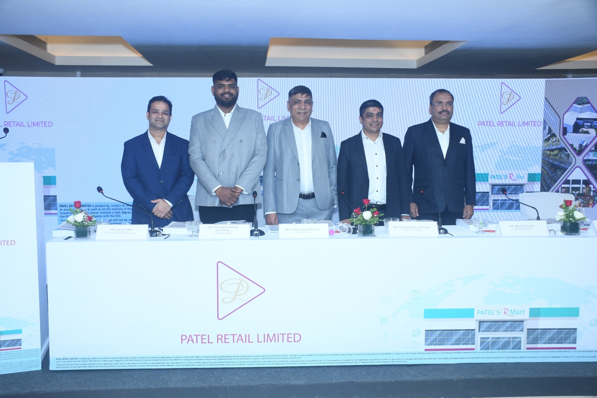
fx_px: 597
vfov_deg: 36.9
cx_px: 298
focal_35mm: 36
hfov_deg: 53.1
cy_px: 199
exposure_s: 1/125
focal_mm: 24
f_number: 5.6
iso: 640
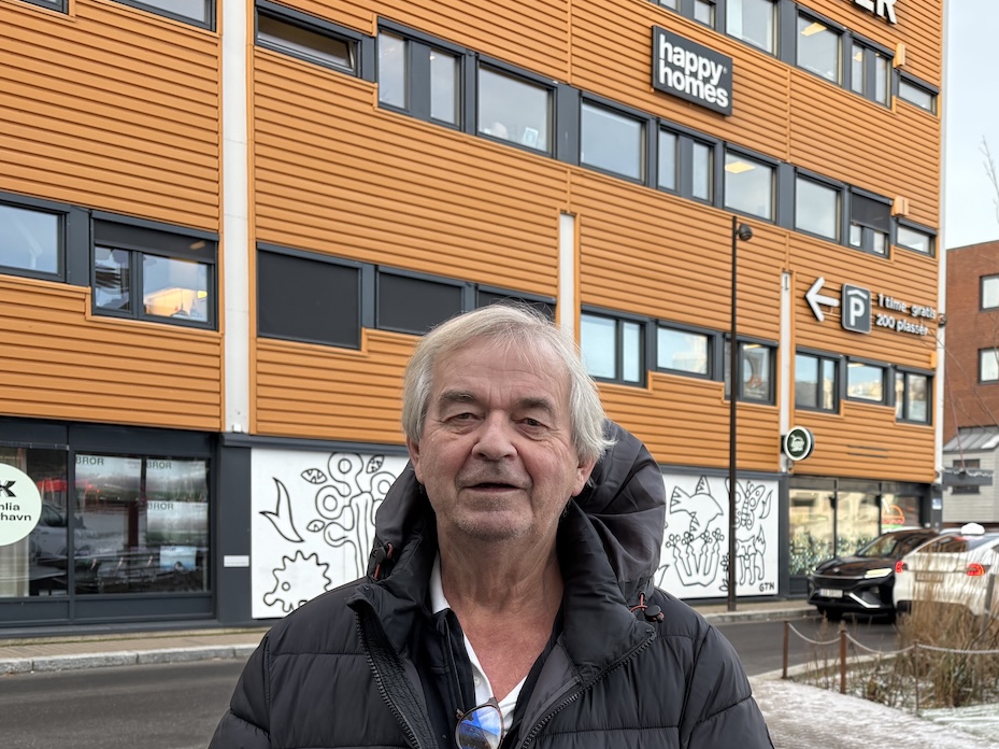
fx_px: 1212
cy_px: 557
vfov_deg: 33.7
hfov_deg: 43.0
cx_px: 782
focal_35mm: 42
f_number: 1.6
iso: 64
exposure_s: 1/456
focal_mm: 5.96
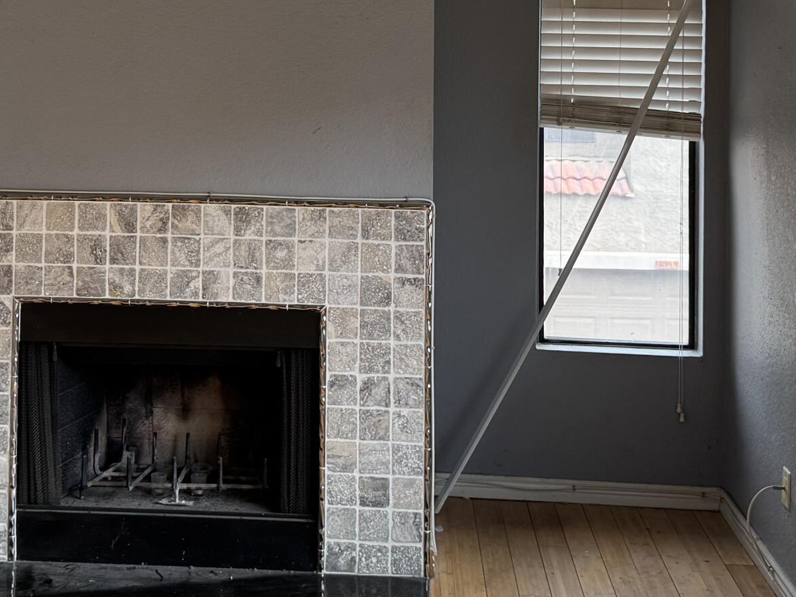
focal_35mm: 61
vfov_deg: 23.3
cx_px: 263
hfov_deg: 31.4
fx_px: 1403
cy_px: 40
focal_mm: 6.76
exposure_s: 1/121
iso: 200
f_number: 1.78
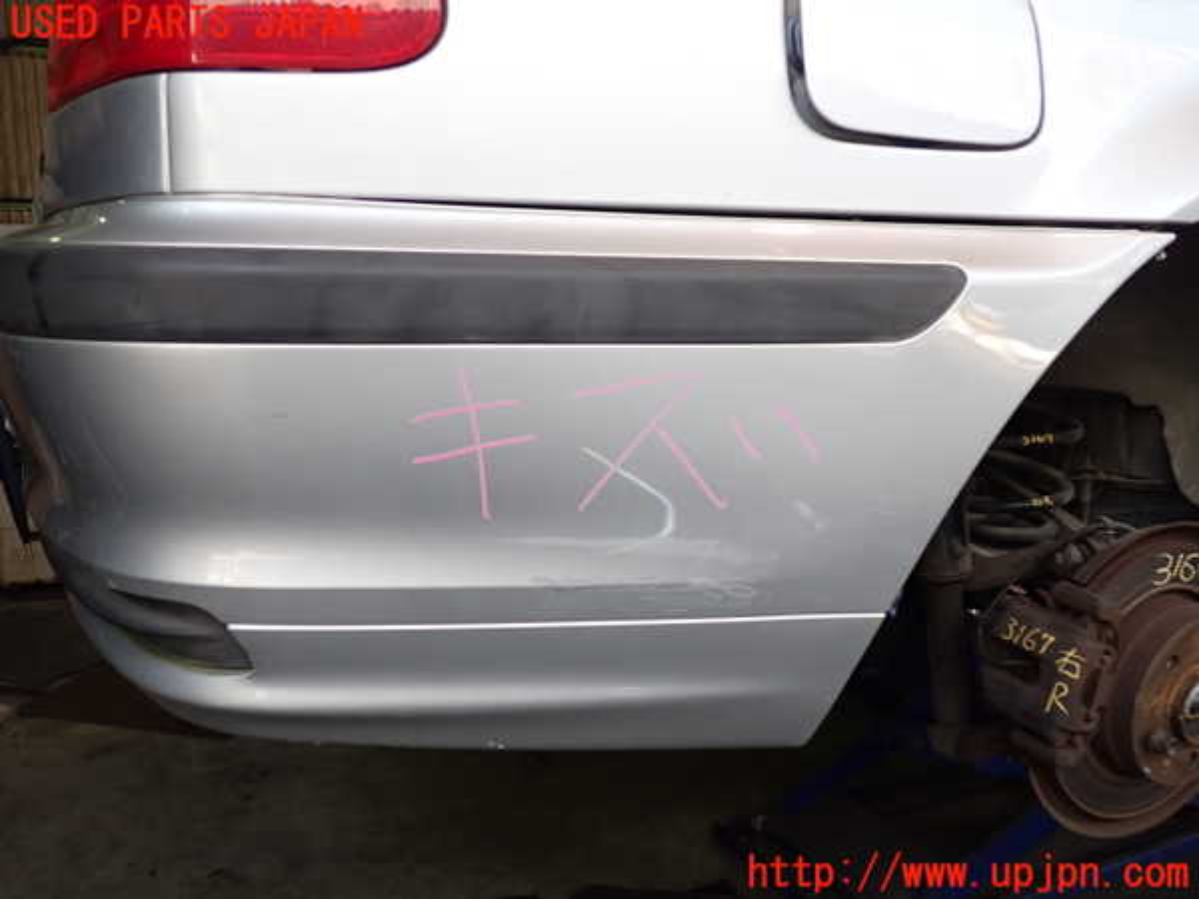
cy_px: 450
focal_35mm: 30
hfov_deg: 60.0
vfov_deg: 46.8
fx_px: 1039
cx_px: 600
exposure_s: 1/320
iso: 320
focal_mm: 5.4
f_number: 2.3
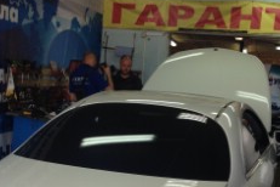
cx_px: 137
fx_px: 490
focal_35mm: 63
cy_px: 165
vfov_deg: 21.1
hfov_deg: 31.9
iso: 64
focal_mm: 4.28
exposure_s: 1/120
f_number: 2.4
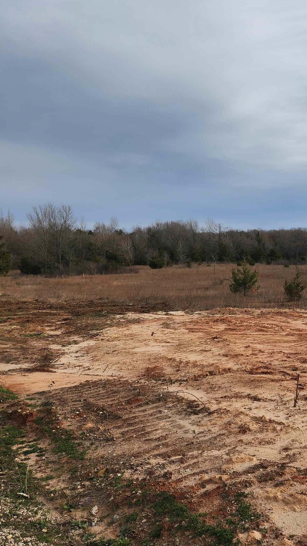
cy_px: 273
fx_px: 492
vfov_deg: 58.0
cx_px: 270
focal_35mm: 34
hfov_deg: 33.1
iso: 20
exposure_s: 1/871
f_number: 1.8
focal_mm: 5.4
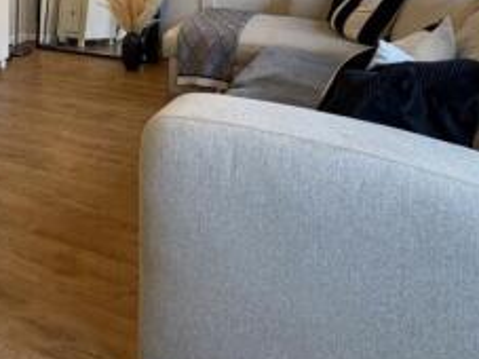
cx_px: 117
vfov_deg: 34.4
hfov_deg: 49.2
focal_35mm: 36
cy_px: -33
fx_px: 498
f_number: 2.2
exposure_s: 1/88
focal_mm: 2.22
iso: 200
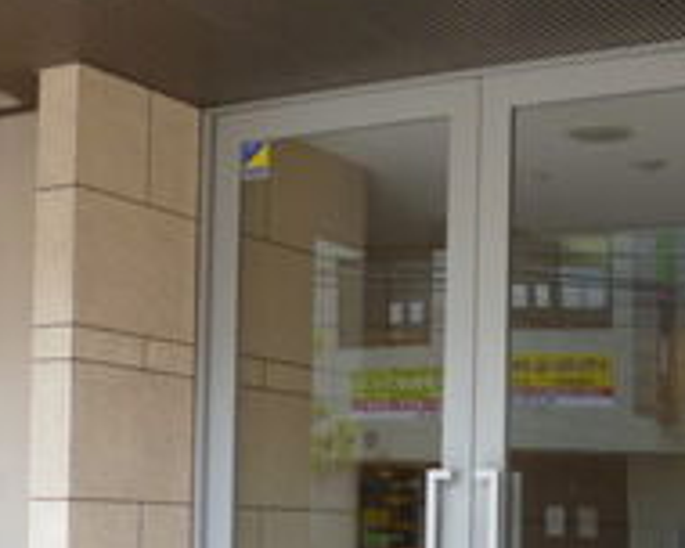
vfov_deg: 20.1
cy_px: 534
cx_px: 526
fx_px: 1500
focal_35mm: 74
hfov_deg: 25.4
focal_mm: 4.3
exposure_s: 1/125
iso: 100
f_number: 2.5
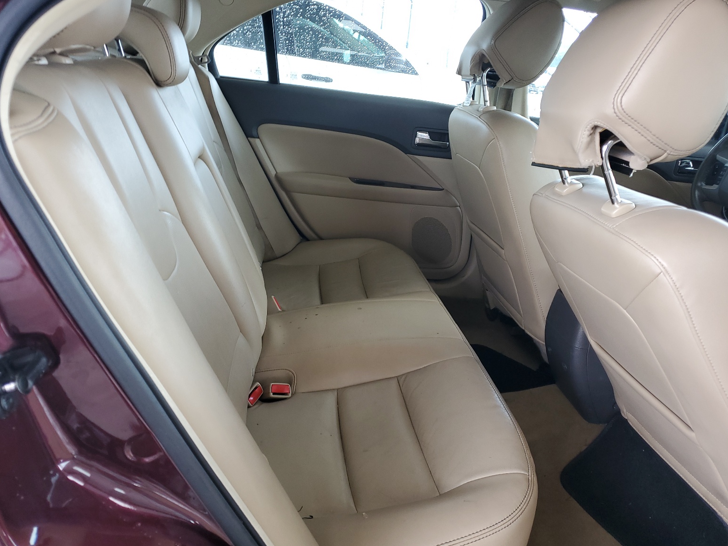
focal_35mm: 27
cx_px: 354
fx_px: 568
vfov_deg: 51.4
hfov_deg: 65.3
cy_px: 275
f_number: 1.5
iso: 57
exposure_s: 1/60.2
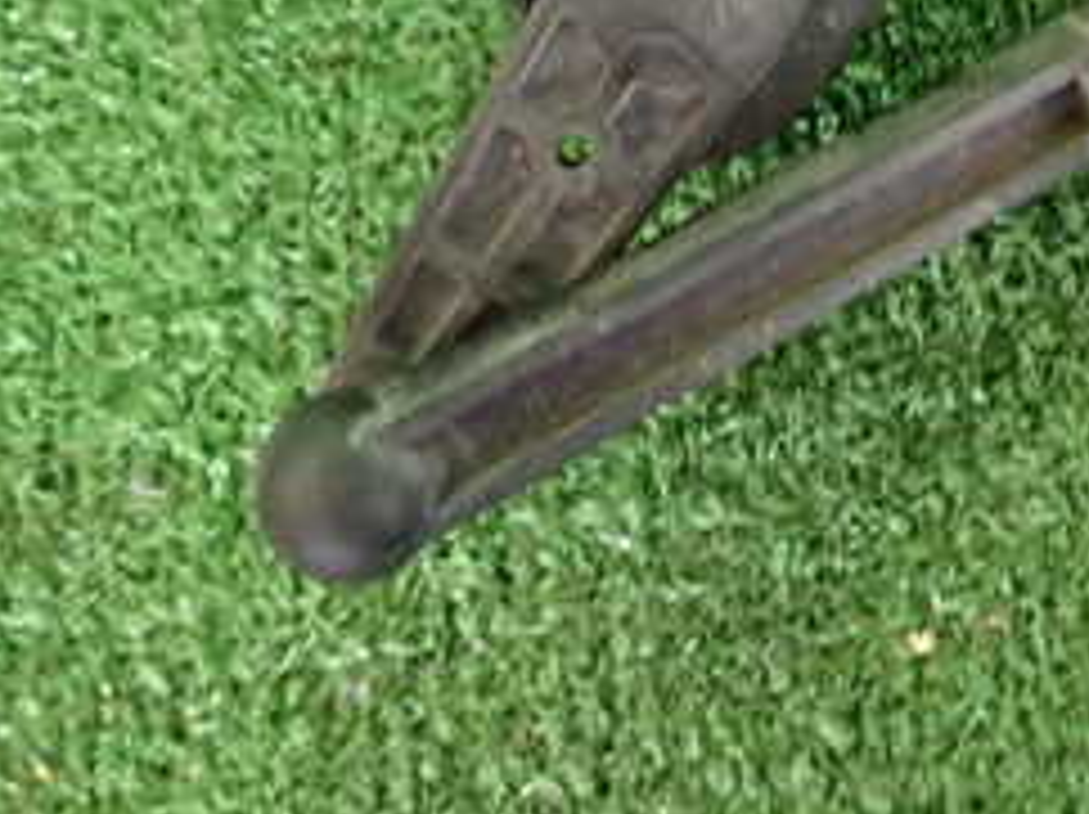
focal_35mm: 62
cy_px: -76
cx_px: 1048
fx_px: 1949
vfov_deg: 22.3
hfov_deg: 29.5
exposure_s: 1/30
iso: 500
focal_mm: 4.5
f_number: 2
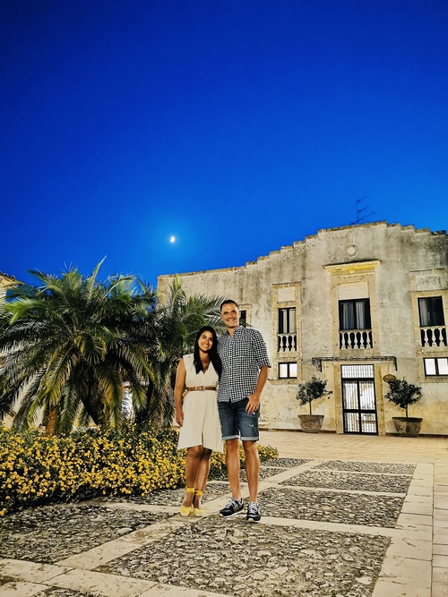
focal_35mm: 27
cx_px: 224
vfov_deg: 65.3
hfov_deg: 51.3
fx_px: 466
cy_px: 298
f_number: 1.8
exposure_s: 1/25
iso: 1600
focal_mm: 5.58
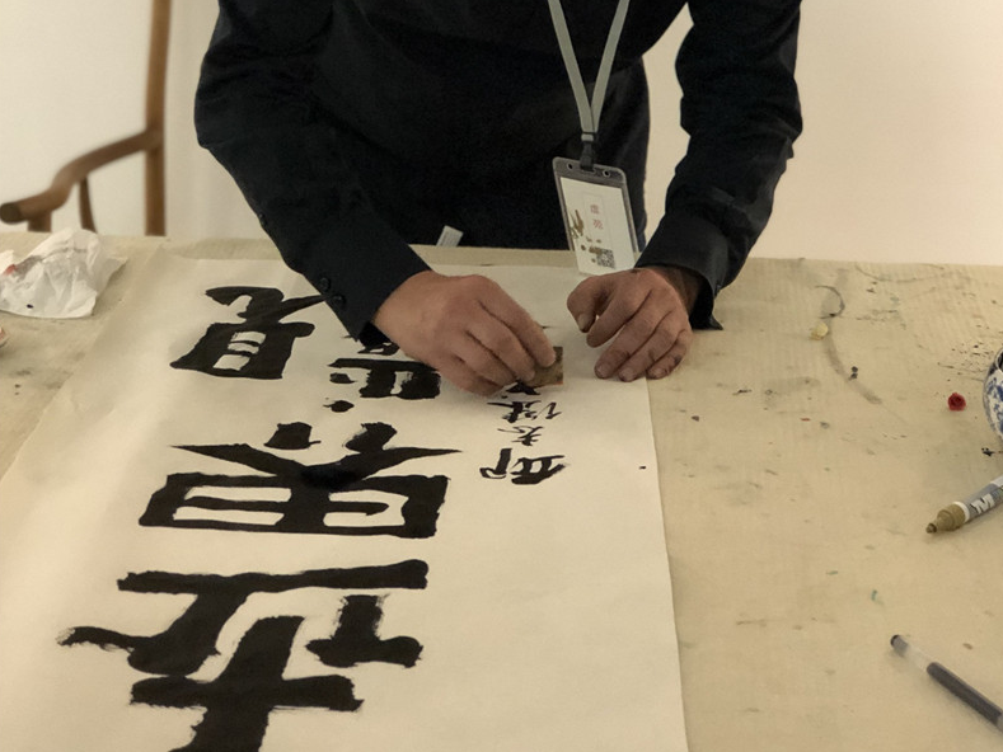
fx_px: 2231
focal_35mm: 77
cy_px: 83
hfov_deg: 25.3
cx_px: 502
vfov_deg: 18.8
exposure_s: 1/33
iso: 500
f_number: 2.8
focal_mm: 6.6
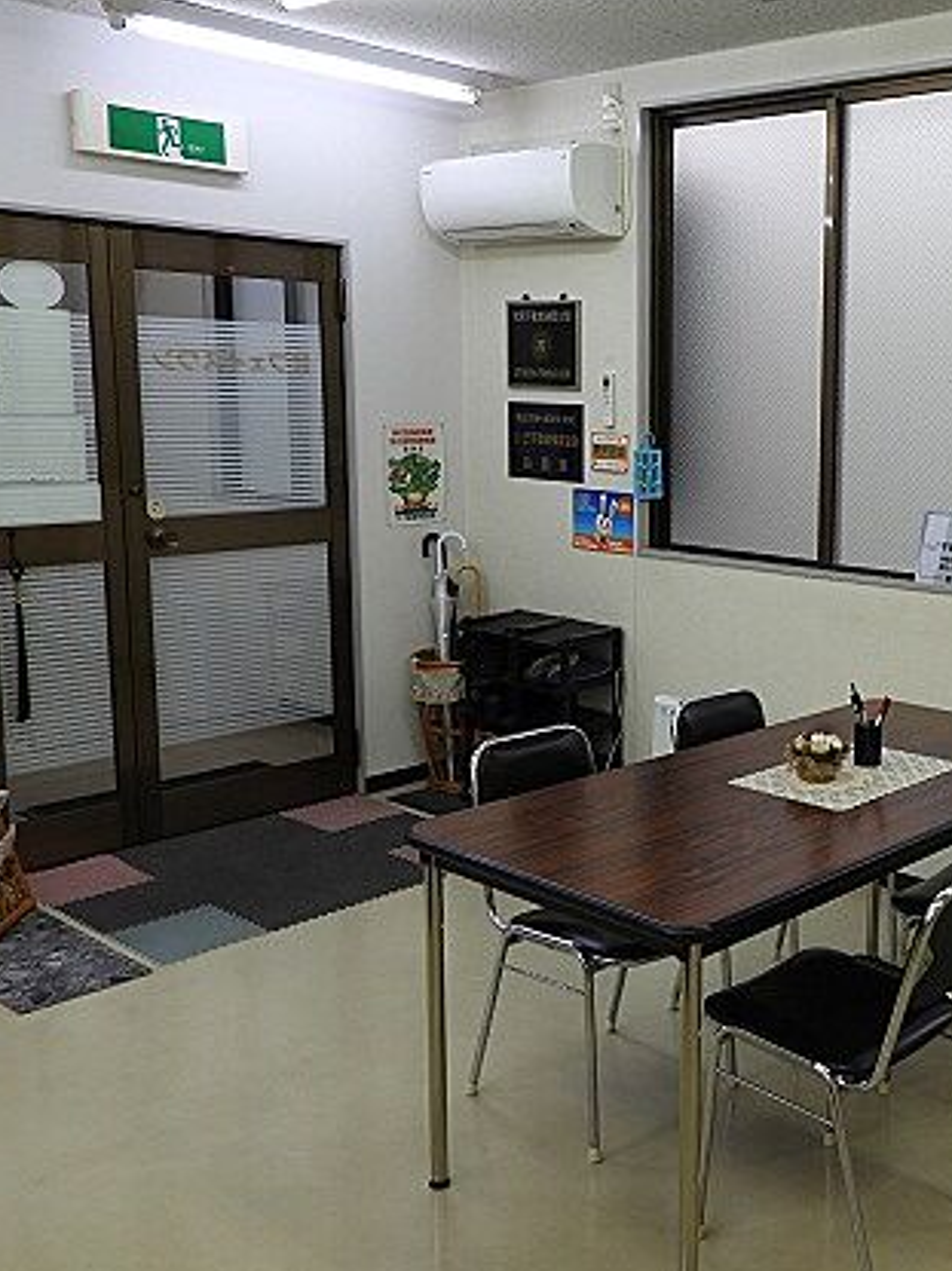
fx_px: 1357
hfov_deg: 36.9
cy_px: 606
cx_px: 802
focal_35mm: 37
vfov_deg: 50.1
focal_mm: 4.3
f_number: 3.3
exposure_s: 1/40
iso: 100
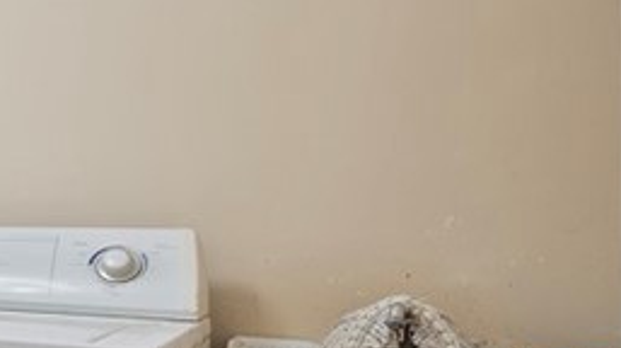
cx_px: -669
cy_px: 234
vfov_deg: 19.3
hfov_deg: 18.4
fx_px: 1020
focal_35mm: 62
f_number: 8
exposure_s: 1/2.5
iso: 400
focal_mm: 14
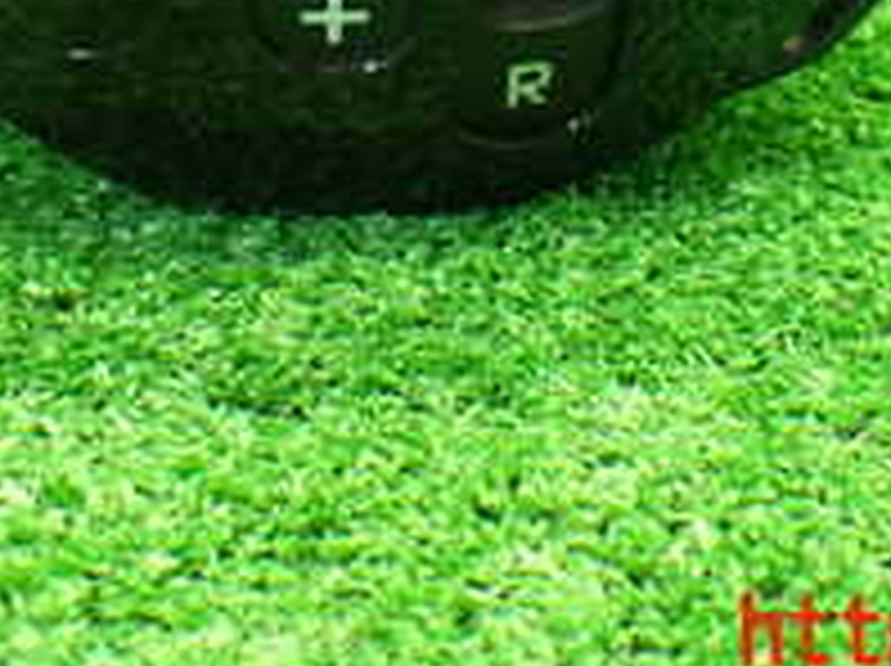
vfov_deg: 15.1
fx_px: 2339
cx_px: 405
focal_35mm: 91
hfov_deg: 21.6
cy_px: -320
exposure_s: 1/60
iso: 800
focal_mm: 5.4
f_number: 2.3
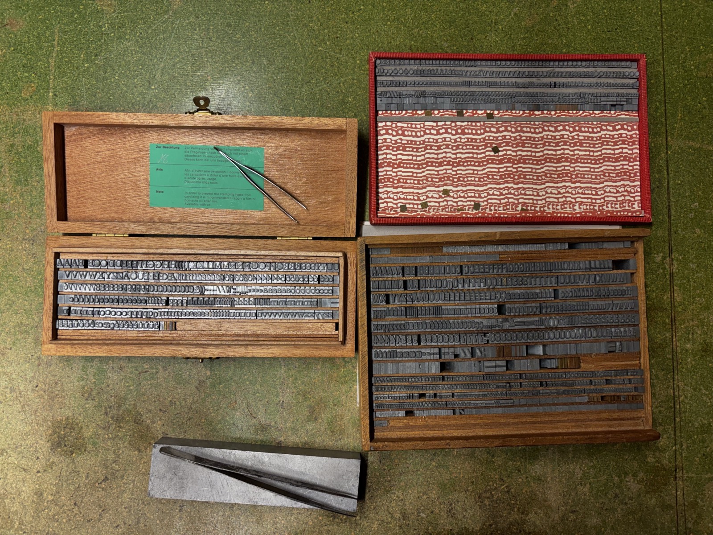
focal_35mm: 26
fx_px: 536
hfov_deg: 67.3
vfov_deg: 53.1
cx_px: 356
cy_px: 268
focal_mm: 5.96
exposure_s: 1/100
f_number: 1.6
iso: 100
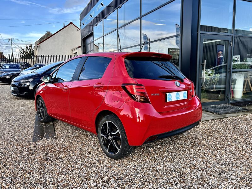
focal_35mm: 26
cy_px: 94
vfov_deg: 53.1
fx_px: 189
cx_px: 126
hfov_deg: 67.3
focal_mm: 5.7
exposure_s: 1/625
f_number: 1.5
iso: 50
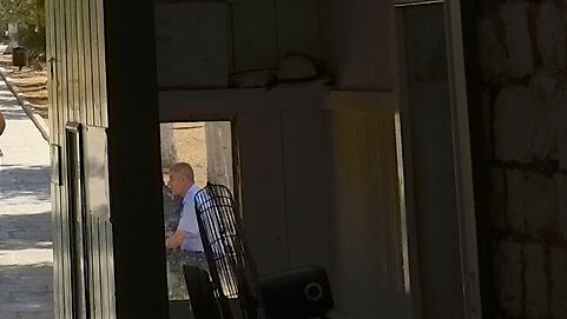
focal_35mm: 141
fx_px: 2121
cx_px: -48
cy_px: -277
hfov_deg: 14.9
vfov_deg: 8.3
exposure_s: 1/400
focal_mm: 18
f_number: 8
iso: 320
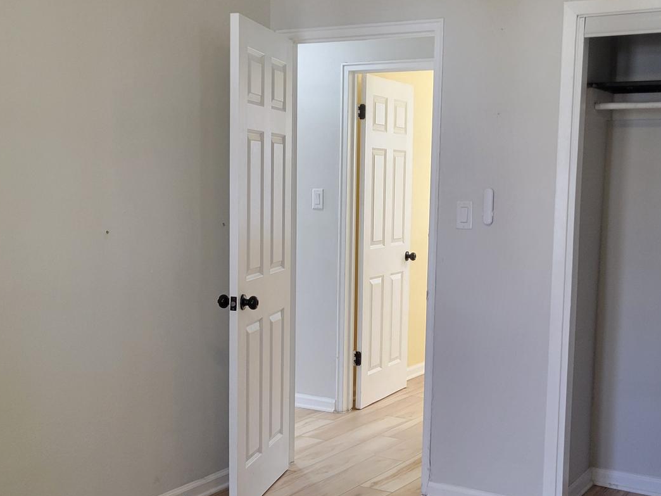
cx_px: 345
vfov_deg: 28.5
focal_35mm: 51
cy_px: 300
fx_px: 974
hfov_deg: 37.5
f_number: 1.8
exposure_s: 1/120
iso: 160
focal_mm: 5.4
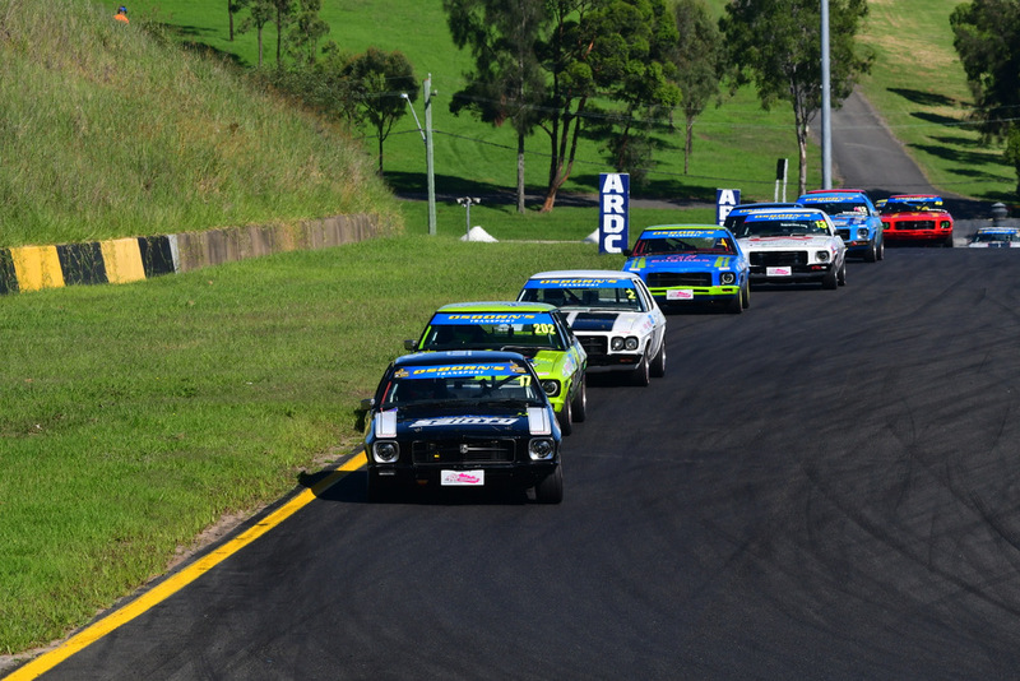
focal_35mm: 300
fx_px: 8503
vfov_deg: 4.6
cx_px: 510
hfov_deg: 6.9
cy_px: 340
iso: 400
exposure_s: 1/640
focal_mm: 200
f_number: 13
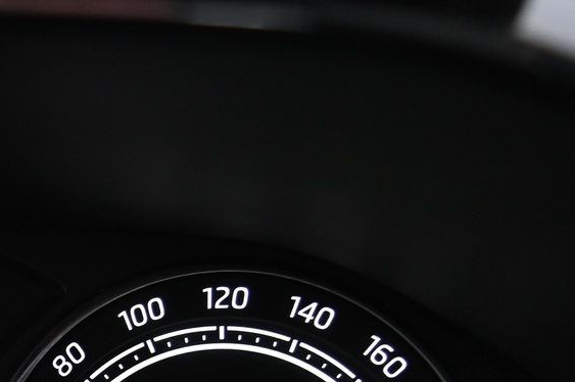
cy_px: 519
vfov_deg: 10.5
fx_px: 2026
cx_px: -235
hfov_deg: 15.2
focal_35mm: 127
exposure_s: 1/25
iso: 2000
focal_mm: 44
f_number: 4
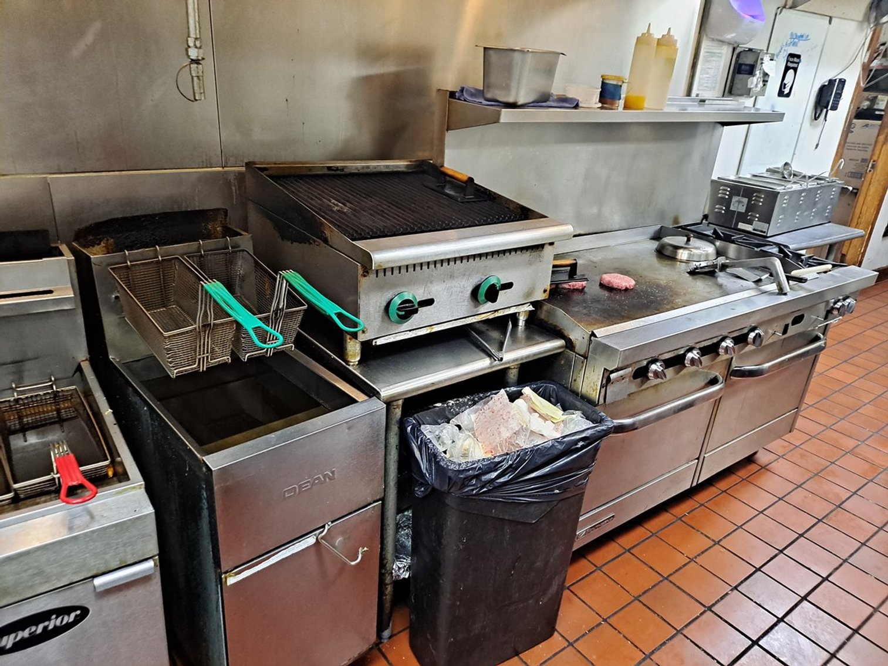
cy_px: 333
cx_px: 444
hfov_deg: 69.4
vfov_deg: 54.9
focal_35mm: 25
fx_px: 641
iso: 320
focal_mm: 4.6
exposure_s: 1/24
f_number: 2
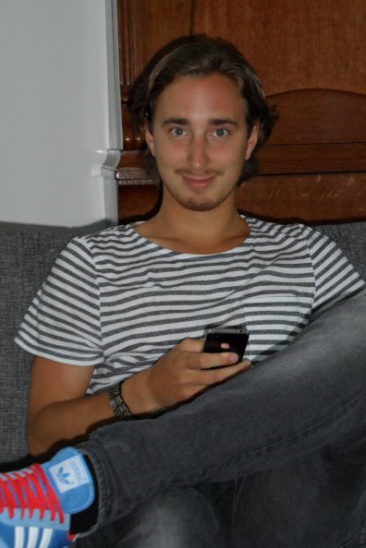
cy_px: 273
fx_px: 1601
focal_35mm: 105
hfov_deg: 13.0
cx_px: 191
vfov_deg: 19.5
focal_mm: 16.3
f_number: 4.4
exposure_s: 1/45
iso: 320
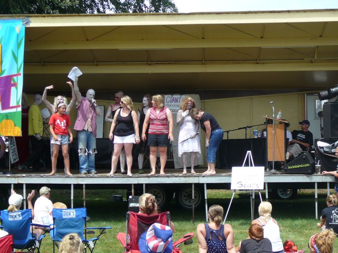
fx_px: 693
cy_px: 126
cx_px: 169
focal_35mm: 71
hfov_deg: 27.4
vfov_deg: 20.7
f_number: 3.7
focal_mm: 10.5
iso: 80
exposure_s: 1/400
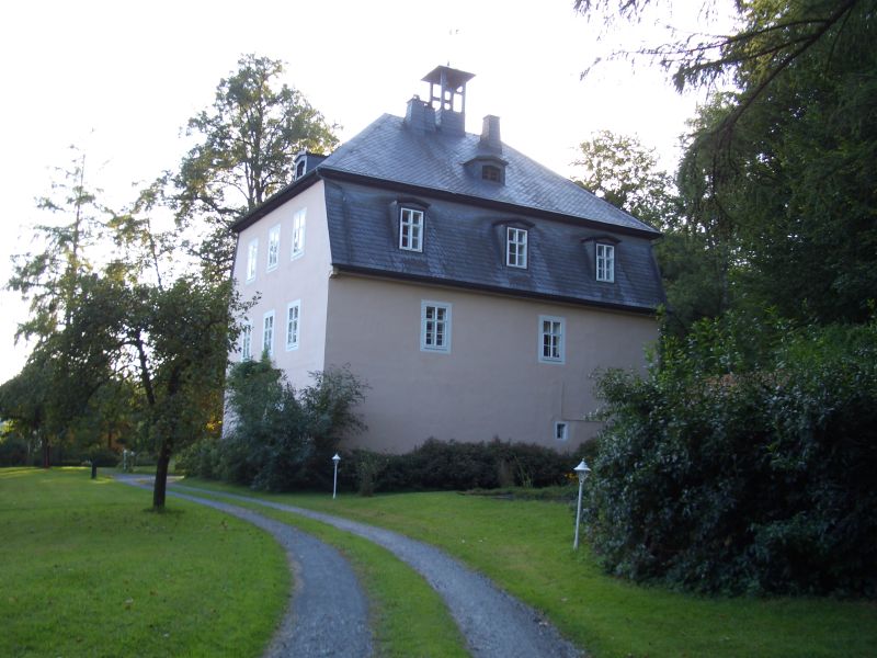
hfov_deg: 52.6
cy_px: 329
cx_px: 438
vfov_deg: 40.7
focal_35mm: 35
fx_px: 887
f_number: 2.6
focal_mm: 5.8
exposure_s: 1/100
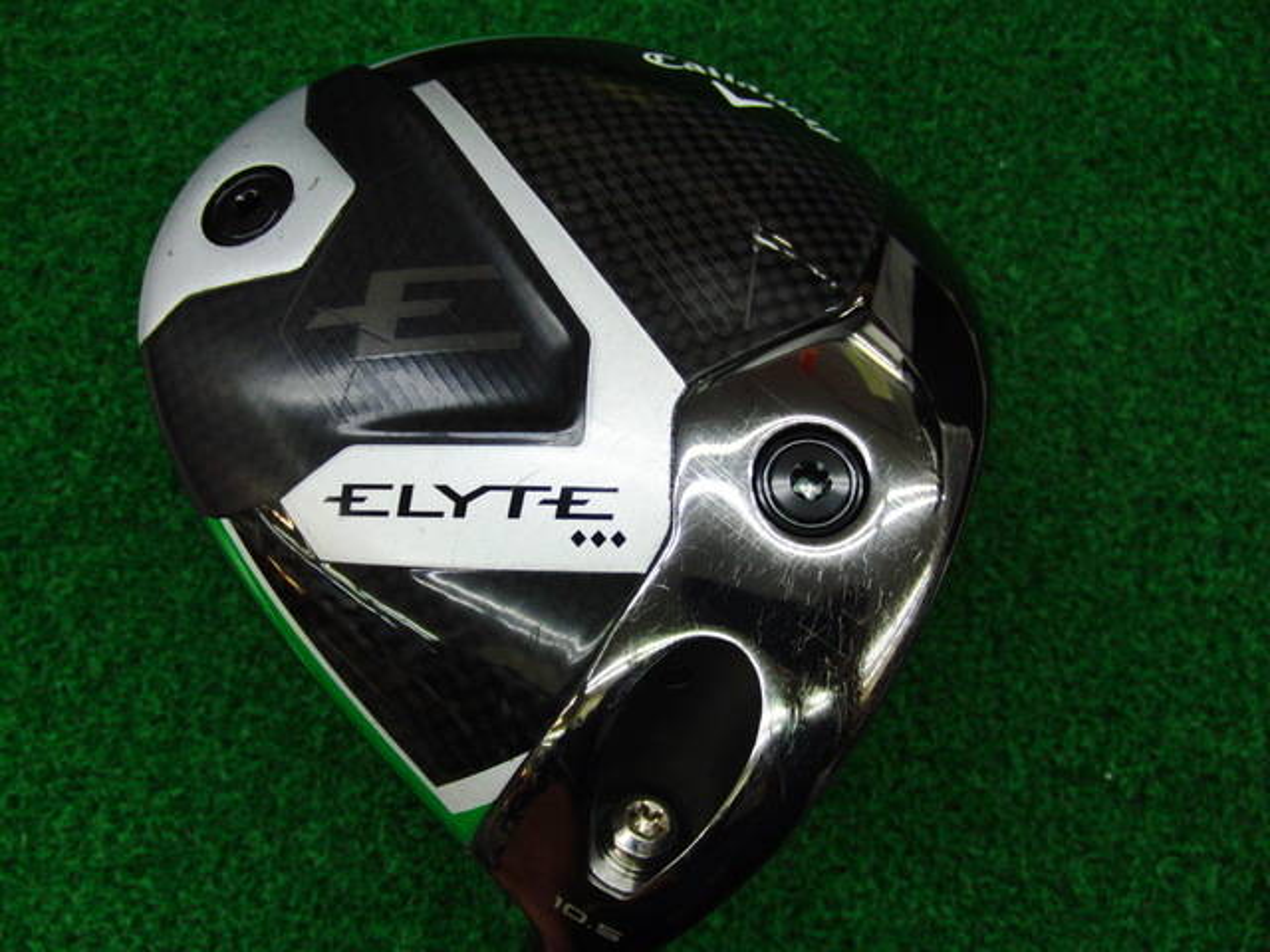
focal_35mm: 37
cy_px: 476
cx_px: 635
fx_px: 1357
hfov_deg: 50.1
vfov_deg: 38.7
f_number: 3.6
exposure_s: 1/80
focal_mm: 6.42
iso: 320
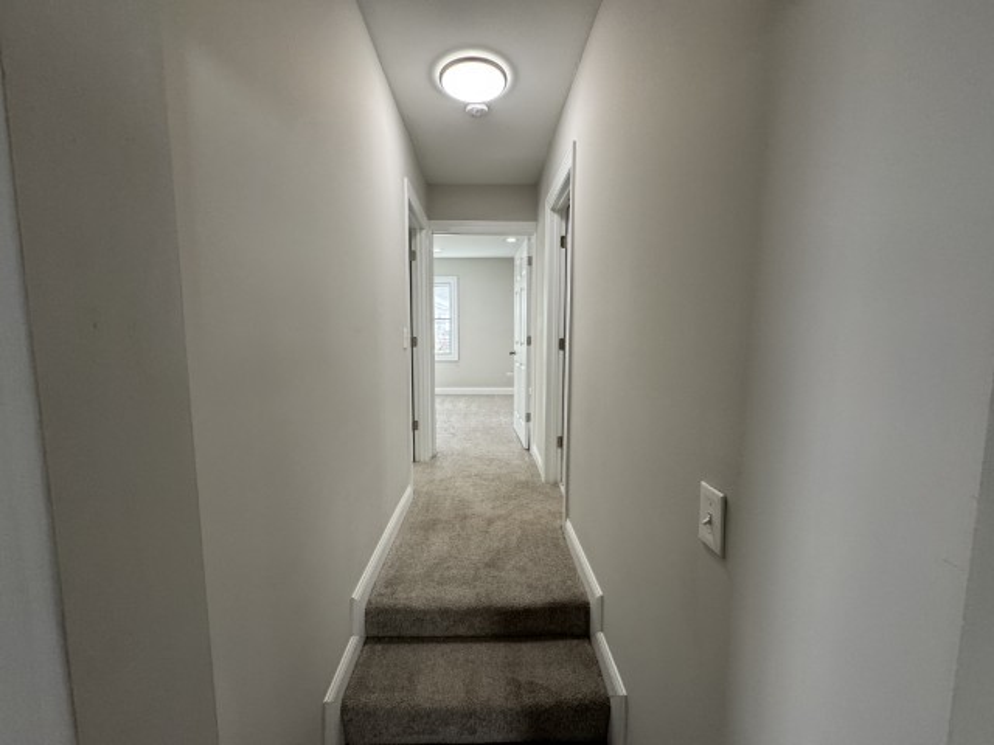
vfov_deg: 85.7
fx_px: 402
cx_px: 497
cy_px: 372
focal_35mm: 14
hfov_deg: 102.1
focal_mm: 2.22
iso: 200
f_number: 2.2
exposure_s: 1/120
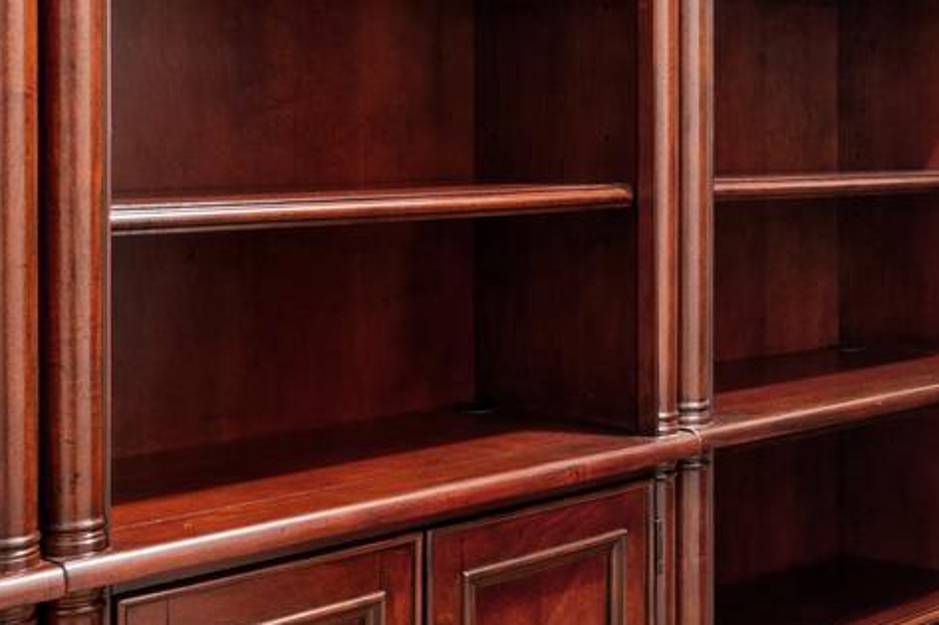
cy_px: 212
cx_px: 723
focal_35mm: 65
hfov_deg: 30.4
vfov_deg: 20.8
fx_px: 1695
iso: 100
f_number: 8
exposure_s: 30
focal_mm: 10
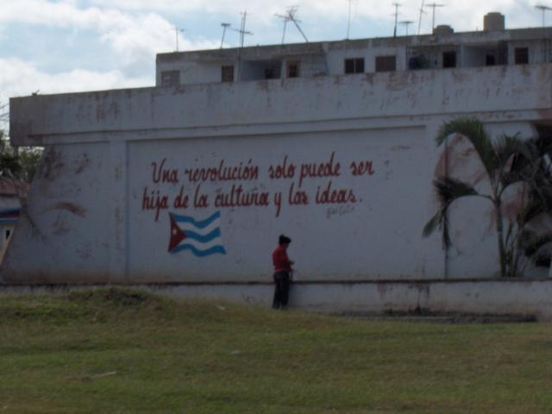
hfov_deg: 16.8
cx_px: 276
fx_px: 1866
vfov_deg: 12.7
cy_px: 207
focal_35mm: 117
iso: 100
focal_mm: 24
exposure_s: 1/474
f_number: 8.4
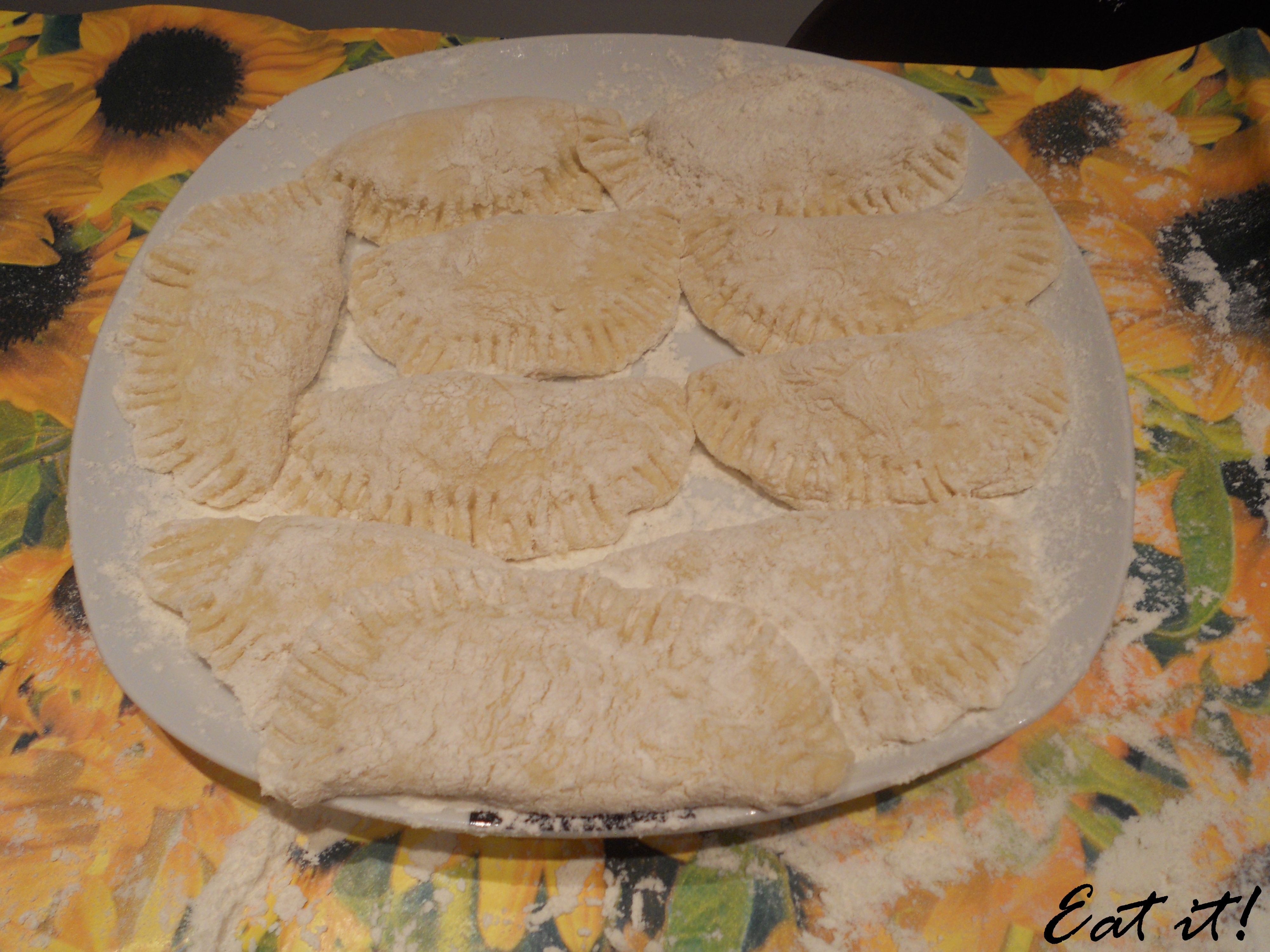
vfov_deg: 44.2
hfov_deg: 56.8
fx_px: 1174
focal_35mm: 32
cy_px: 476
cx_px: 635
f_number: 3.5
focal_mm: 5.8
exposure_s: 1/30
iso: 125
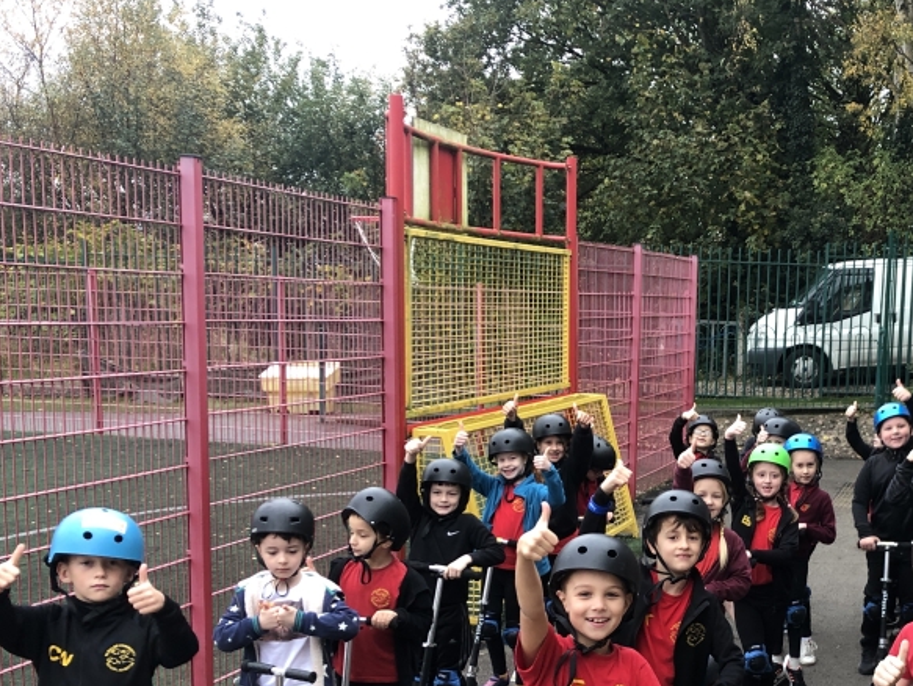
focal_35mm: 48
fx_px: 1267
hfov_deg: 38.4
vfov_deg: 29.7
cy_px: 526
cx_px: 711
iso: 80
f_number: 1.8
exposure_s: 1/120
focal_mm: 4
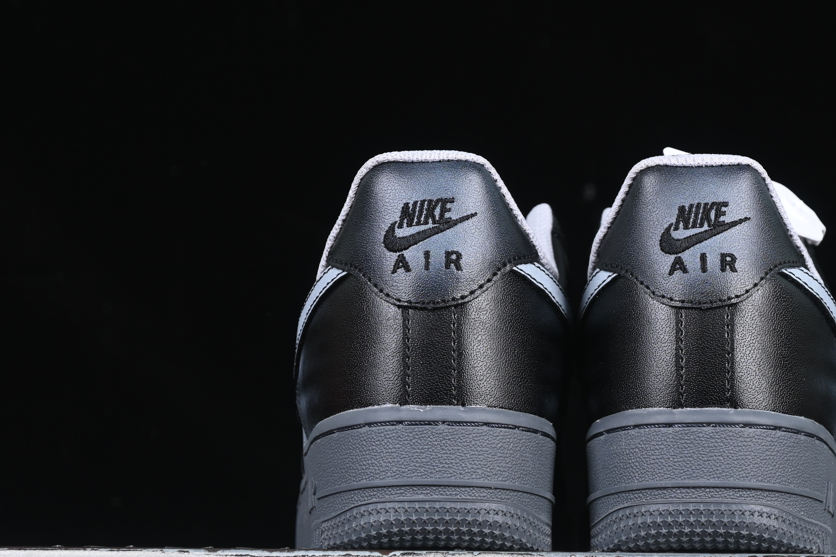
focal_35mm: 125
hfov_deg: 16.3
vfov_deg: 11.0
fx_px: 2903
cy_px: 258
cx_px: 570
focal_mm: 50
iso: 160
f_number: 6.3
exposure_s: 1/60
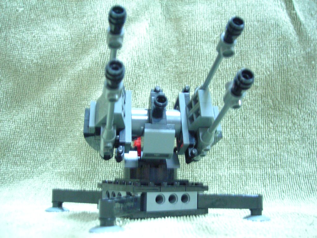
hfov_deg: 45.8
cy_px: 119
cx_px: 158
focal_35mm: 41
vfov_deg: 35.1
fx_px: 375
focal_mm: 6.8
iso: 200
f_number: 3.3
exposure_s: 2
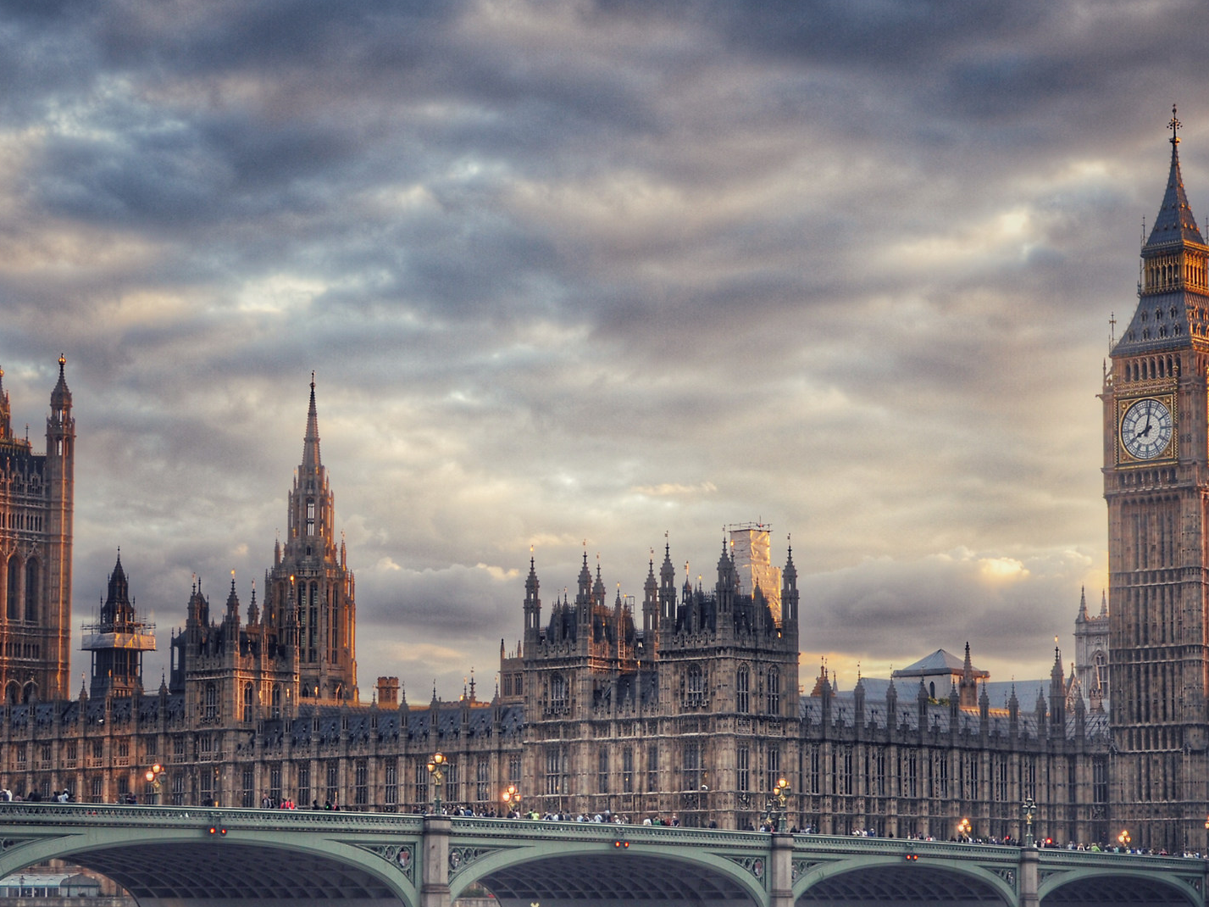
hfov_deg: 23.1
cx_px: 624
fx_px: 2962
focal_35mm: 85
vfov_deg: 17.4
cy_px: 604
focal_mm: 35
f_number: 5.6
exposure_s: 1/125
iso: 250
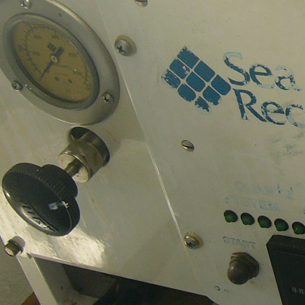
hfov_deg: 18.1
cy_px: 124
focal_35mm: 91
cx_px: 364
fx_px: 907
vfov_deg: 19.1
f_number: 2.8
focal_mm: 5.8
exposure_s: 1/80
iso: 100
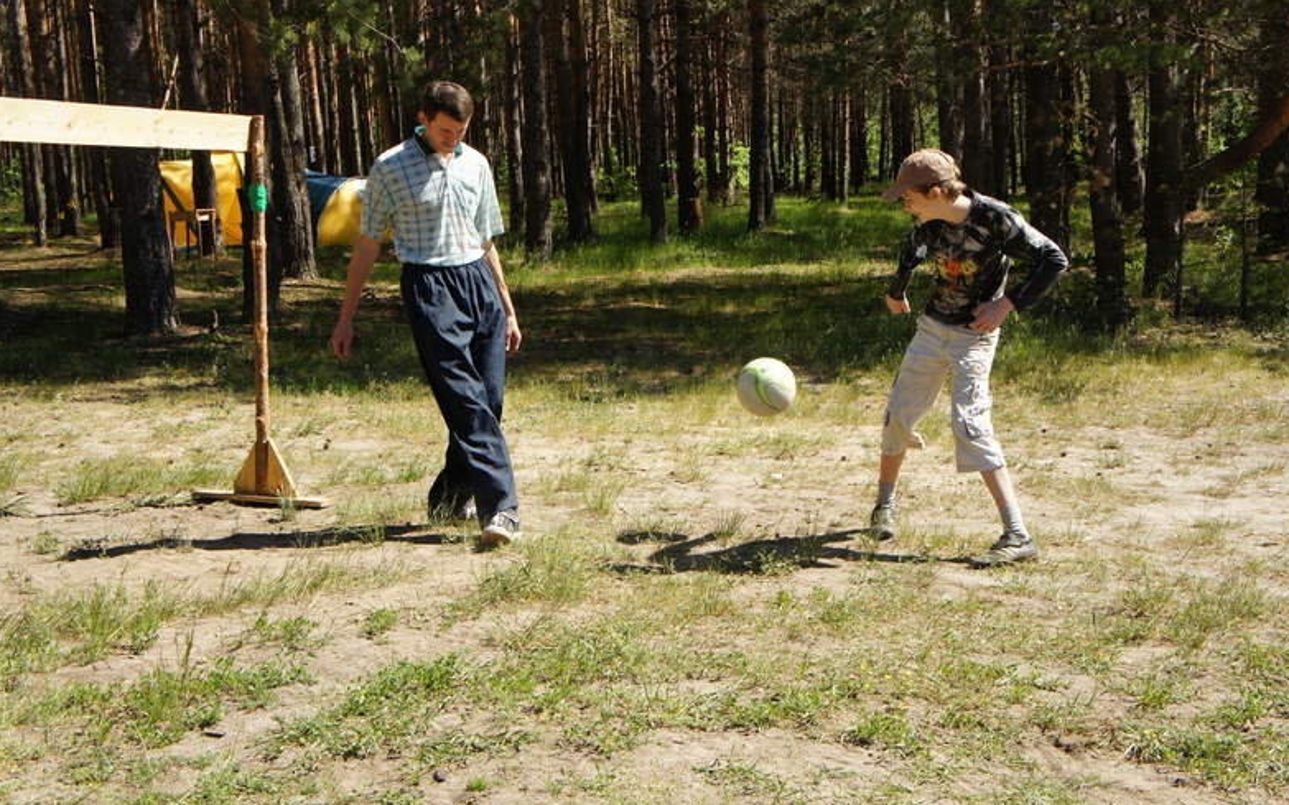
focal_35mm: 52
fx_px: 1809
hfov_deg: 39.2
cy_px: 407
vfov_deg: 25.1
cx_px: 650
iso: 400
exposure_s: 1/500
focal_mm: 33
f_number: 8
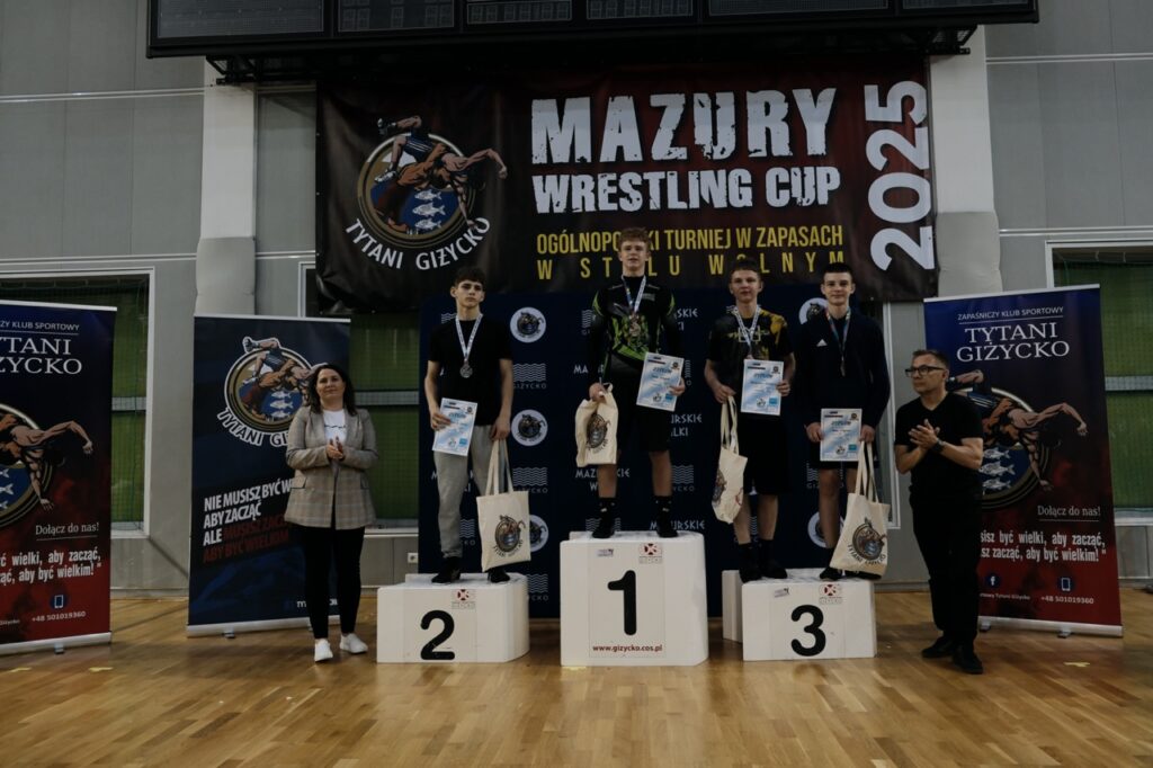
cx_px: 576
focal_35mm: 27
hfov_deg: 67.4
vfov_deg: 47.9
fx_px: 864
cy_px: 384
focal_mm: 18
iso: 800
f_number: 3.2
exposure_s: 1/125
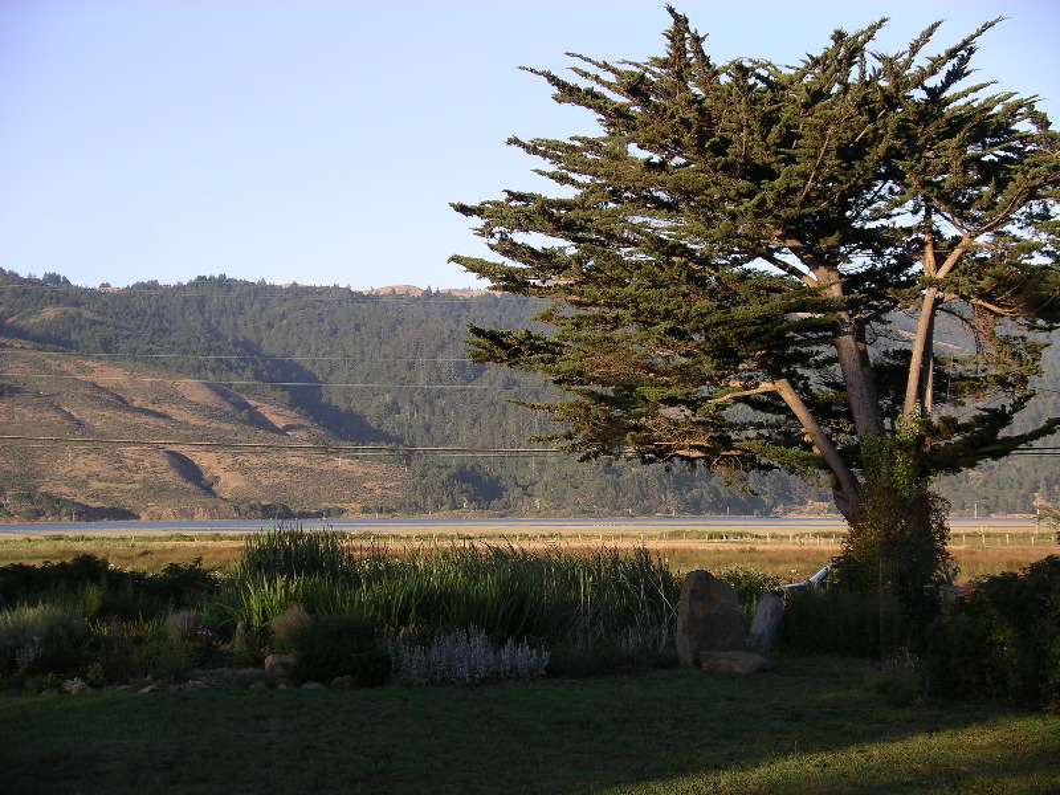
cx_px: 530
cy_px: 398
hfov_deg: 27.0
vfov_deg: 20.4
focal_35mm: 72
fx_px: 2205
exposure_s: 1/351
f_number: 3.8
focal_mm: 14.9
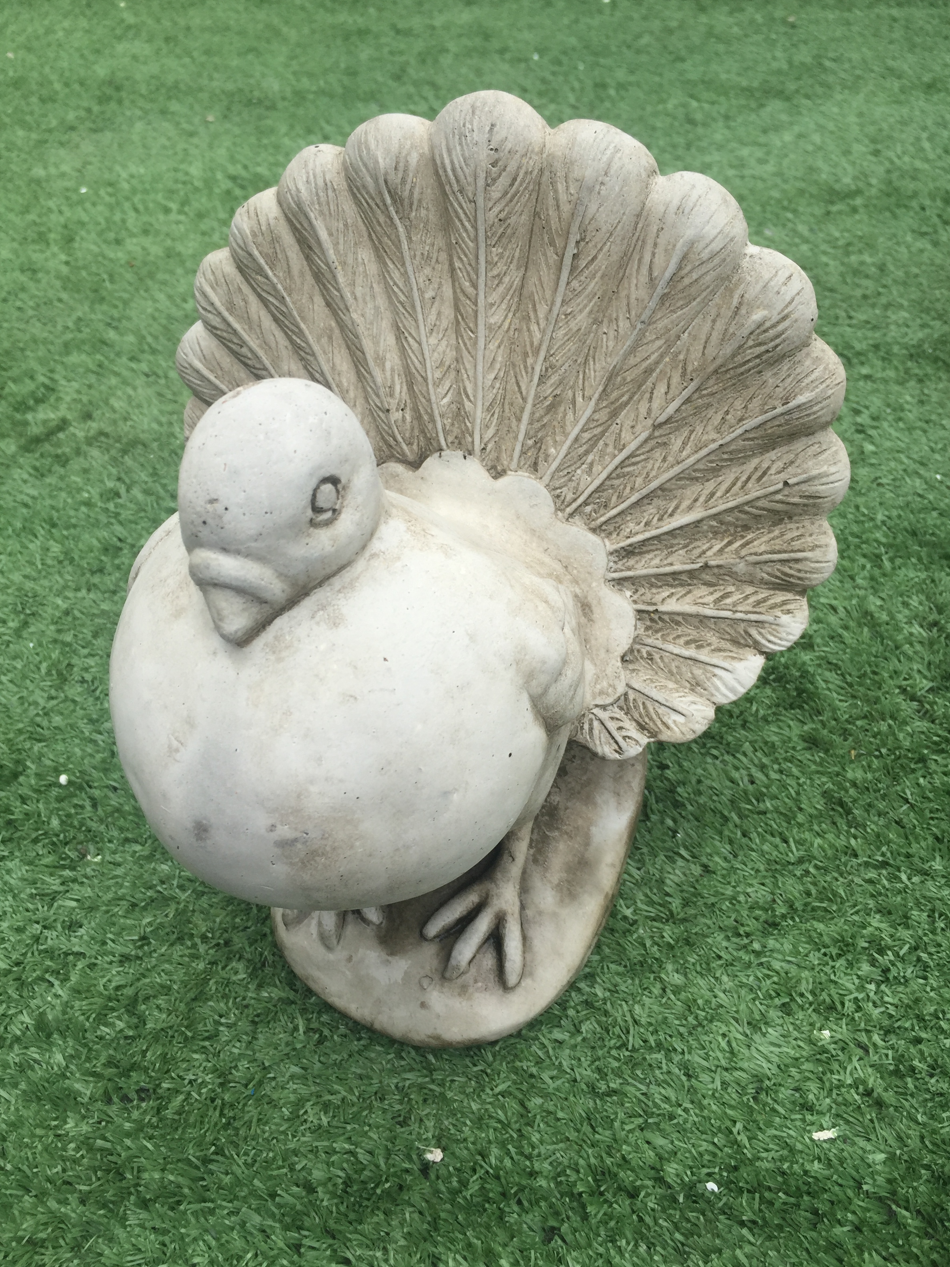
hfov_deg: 46.8
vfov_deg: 60.0
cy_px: 620
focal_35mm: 30
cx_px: 484
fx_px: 1098
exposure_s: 1/1647
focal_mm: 4.15
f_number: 2.2
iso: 32
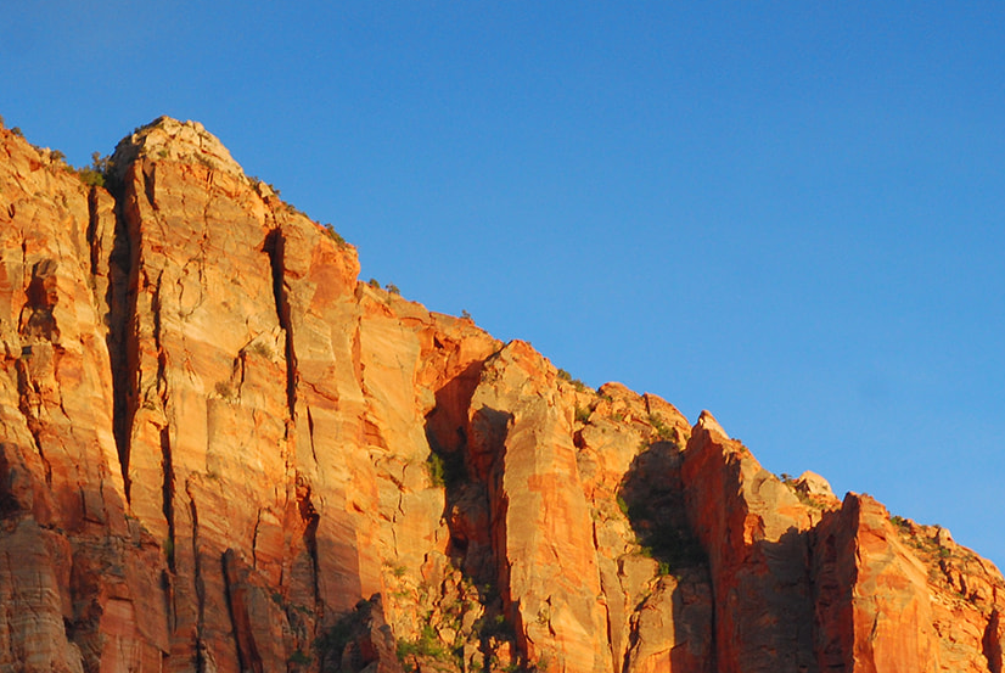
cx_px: 498
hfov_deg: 8.3
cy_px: 458
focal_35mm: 247
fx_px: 6903
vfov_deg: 5.6
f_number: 7.1
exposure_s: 1/160
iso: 400
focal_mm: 85
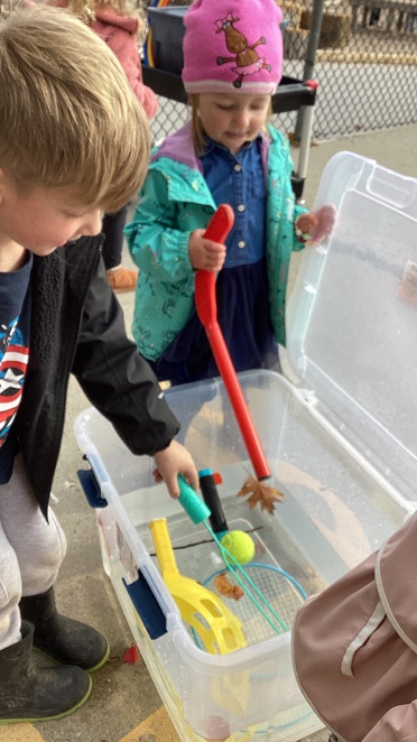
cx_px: 219
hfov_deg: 34.6
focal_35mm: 34
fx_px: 669
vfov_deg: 58.0
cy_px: 370
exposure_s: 1/322
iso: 25
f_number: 2.4
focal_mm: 3.3
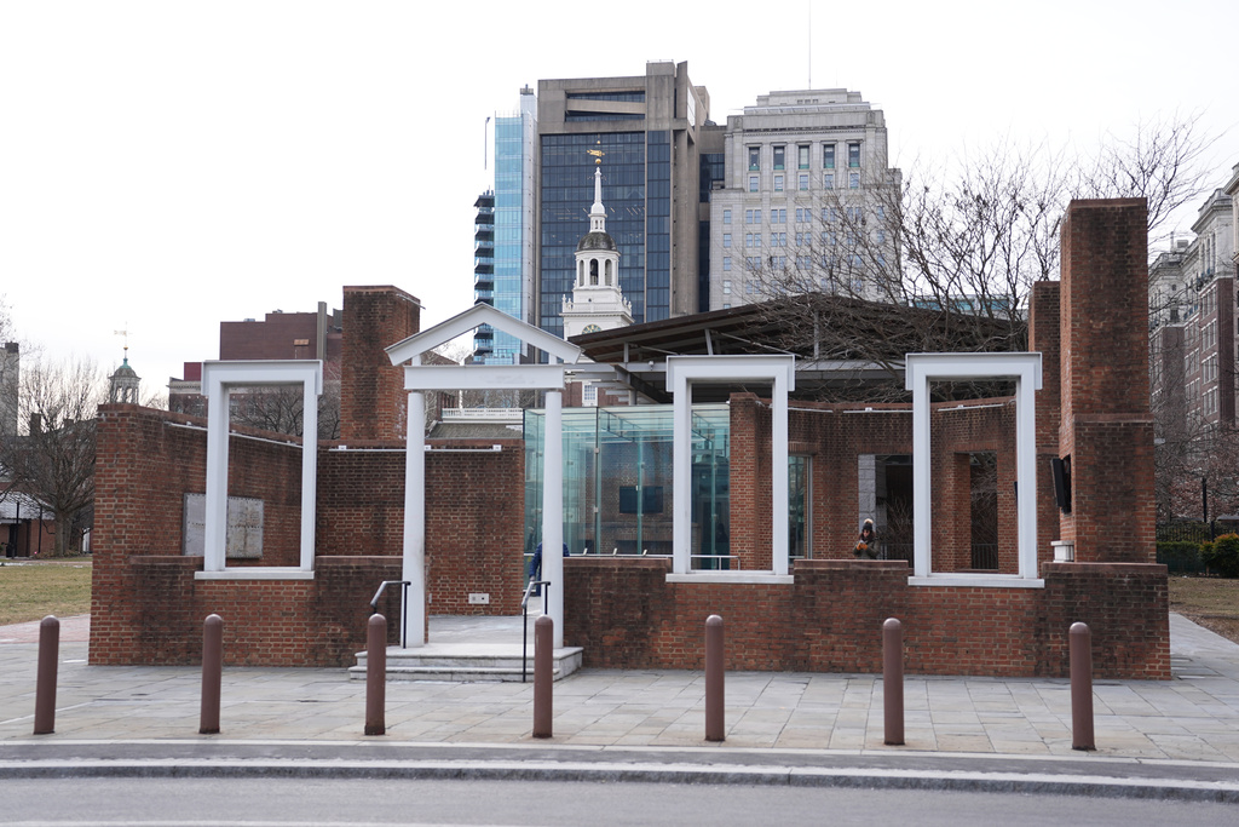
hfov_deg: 38.2
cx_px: 620
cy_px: 414
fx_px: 1790
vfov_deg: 26.0
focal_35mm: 52
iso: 250
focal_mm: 52
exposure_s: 1/2000
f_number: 2.8
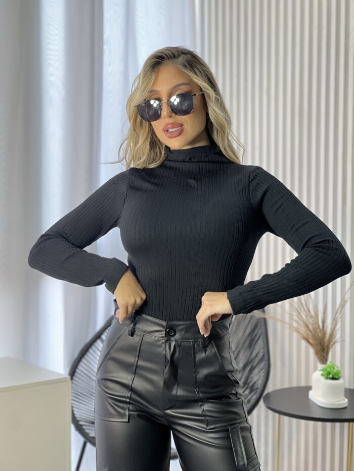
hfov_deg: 19.1
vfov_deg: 25.3
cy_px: 236
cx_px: 177
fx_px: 1050
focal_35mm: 77
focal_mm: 9
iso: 160
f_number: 2.8
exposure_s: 1/120
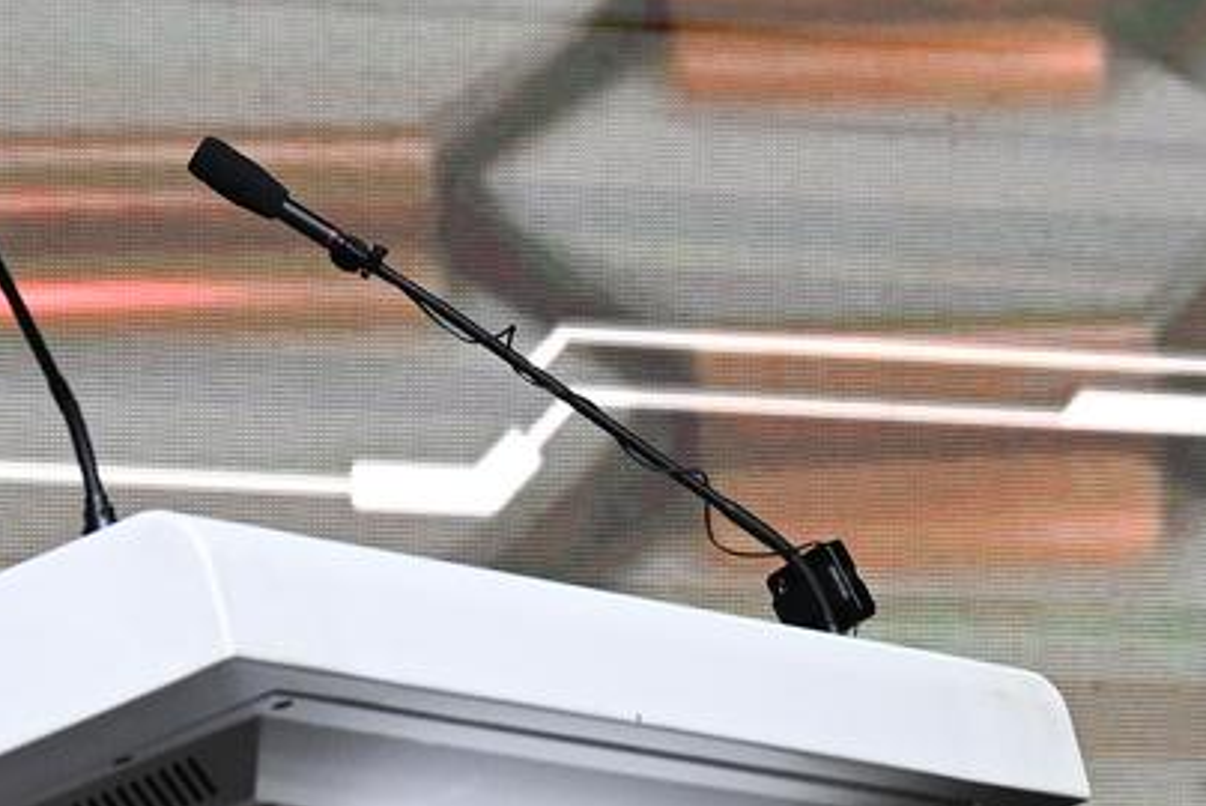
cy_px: 10
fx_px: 12471
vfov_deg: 3.7
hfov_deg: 5.5
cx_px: 737
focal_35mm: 372
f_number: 5
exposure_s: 1/250
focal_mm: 94
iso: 2200
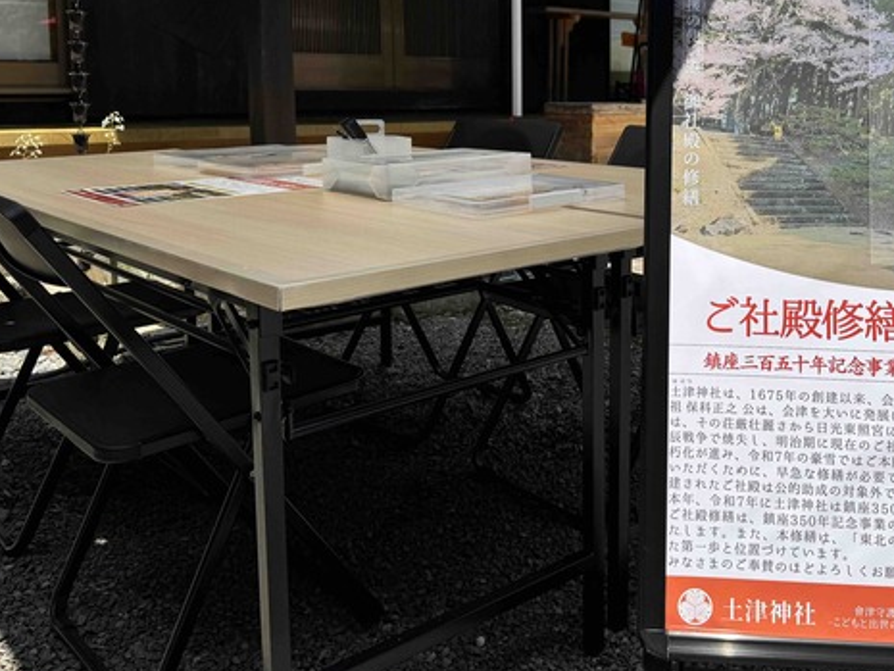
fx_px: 982
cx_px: 615
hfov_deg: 47.9
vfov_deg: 37.0
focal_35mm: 38
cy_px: 181
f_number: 1.78
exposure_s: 1/4049
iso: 80
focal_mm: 6.76
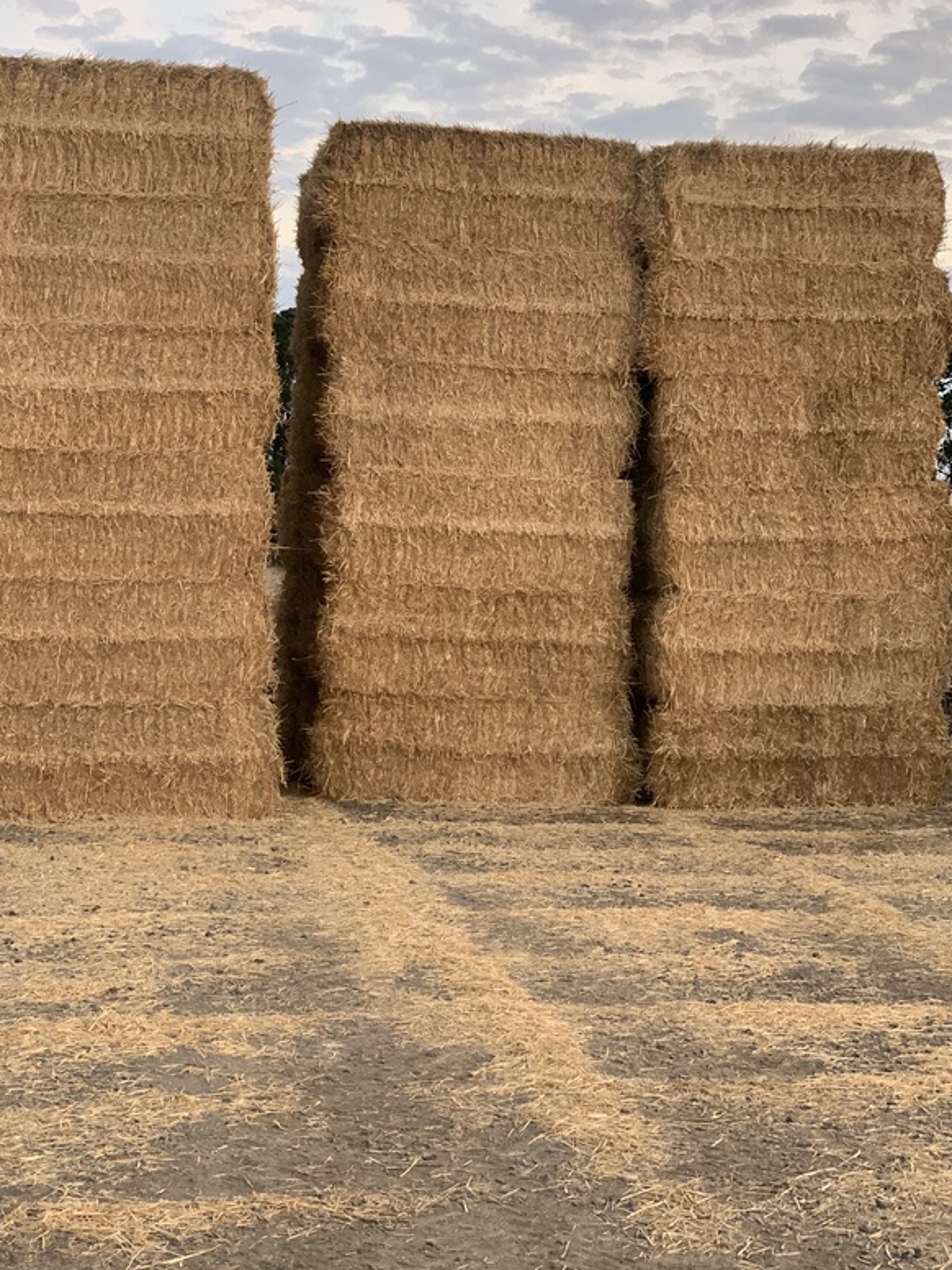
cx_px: 443
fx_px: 2163
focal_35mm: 59
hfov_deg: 24.8
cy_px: 624
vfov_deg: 32.7
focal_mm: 6
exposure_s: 1/81
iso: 125
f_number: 2.4
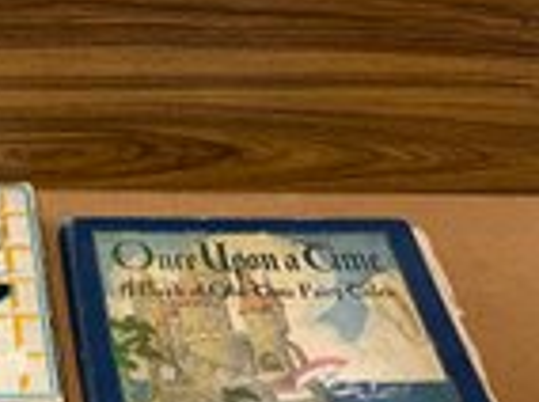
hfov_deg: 27.2
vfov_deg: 22.6
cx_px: -108
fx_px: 979
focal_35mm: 63
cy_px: 370
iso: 160
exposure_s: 1/60
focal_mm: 4.2
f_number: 1.6
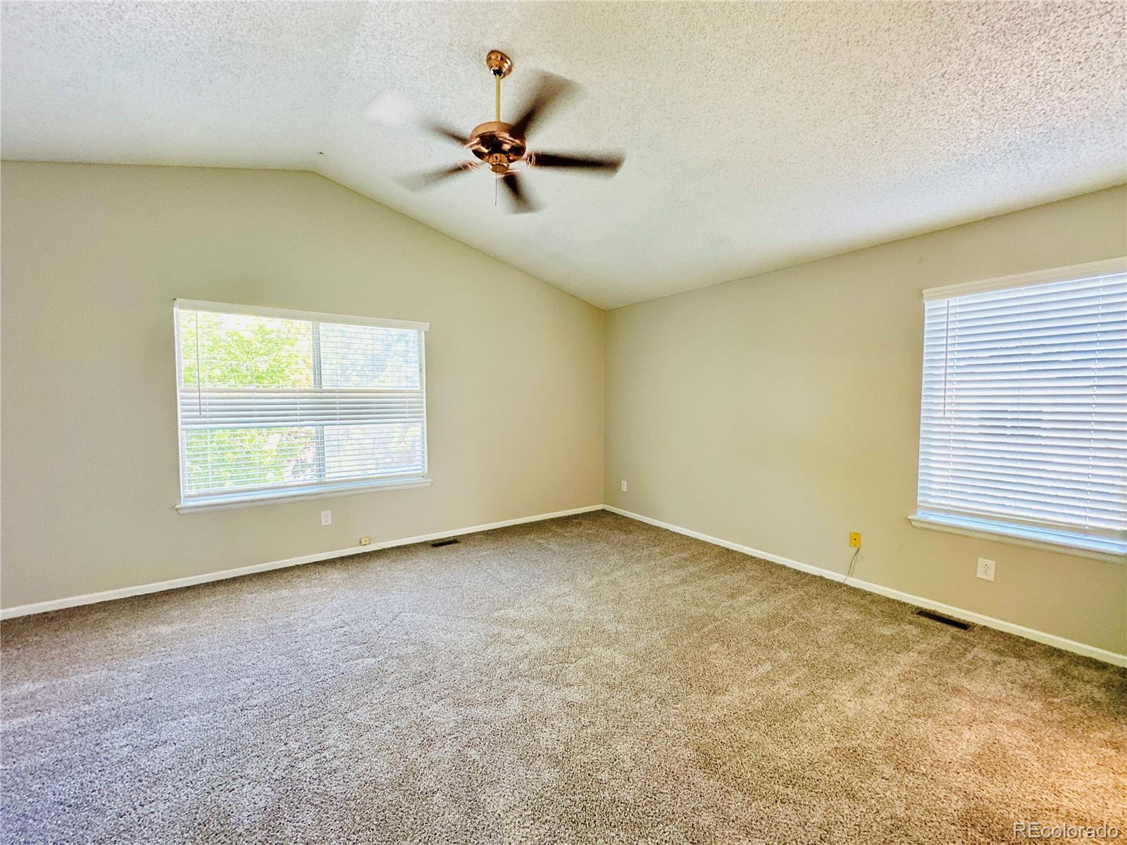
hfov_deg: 102.1
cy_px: 422
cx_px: 564
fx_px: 456
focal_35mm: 14
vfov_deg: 85.7
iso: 160
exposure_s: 1/60
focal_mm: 2.22
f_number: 2.2
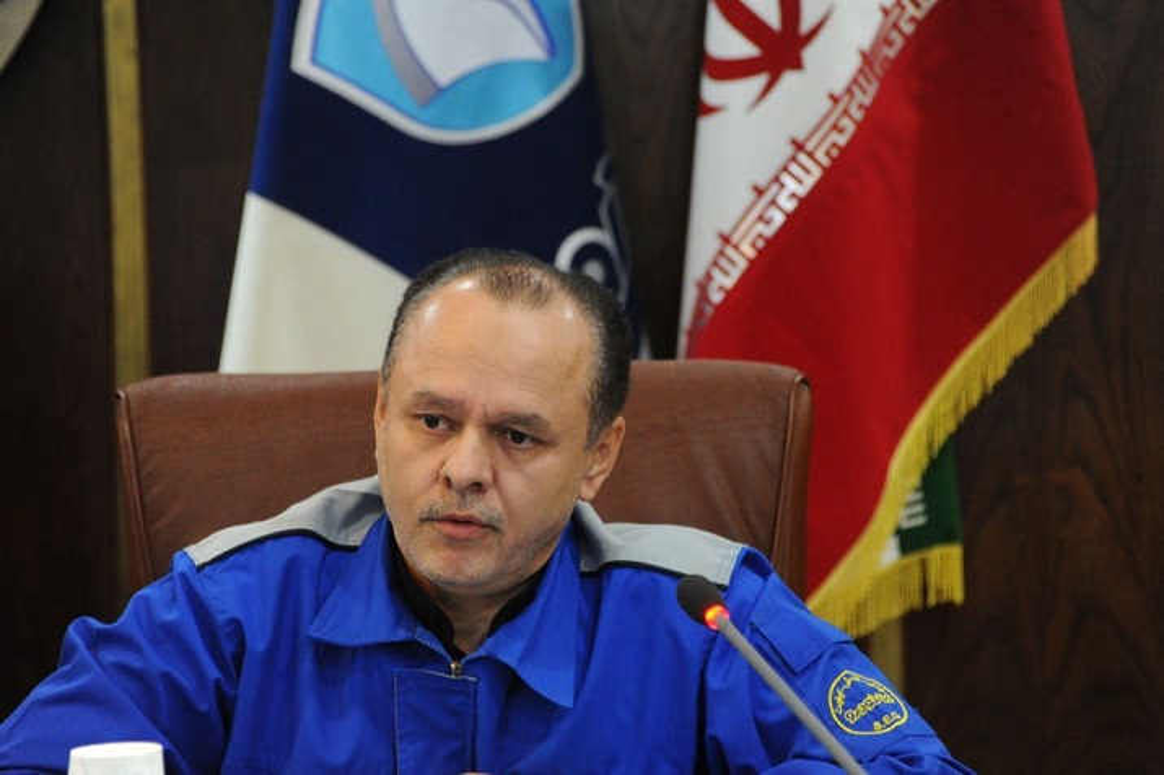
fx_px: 4848
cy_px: 388
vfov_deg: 9.1
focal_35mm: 150
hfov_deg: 13.7
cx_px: 582
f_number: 5.6
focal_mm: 150
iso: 8000
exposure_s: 1/80
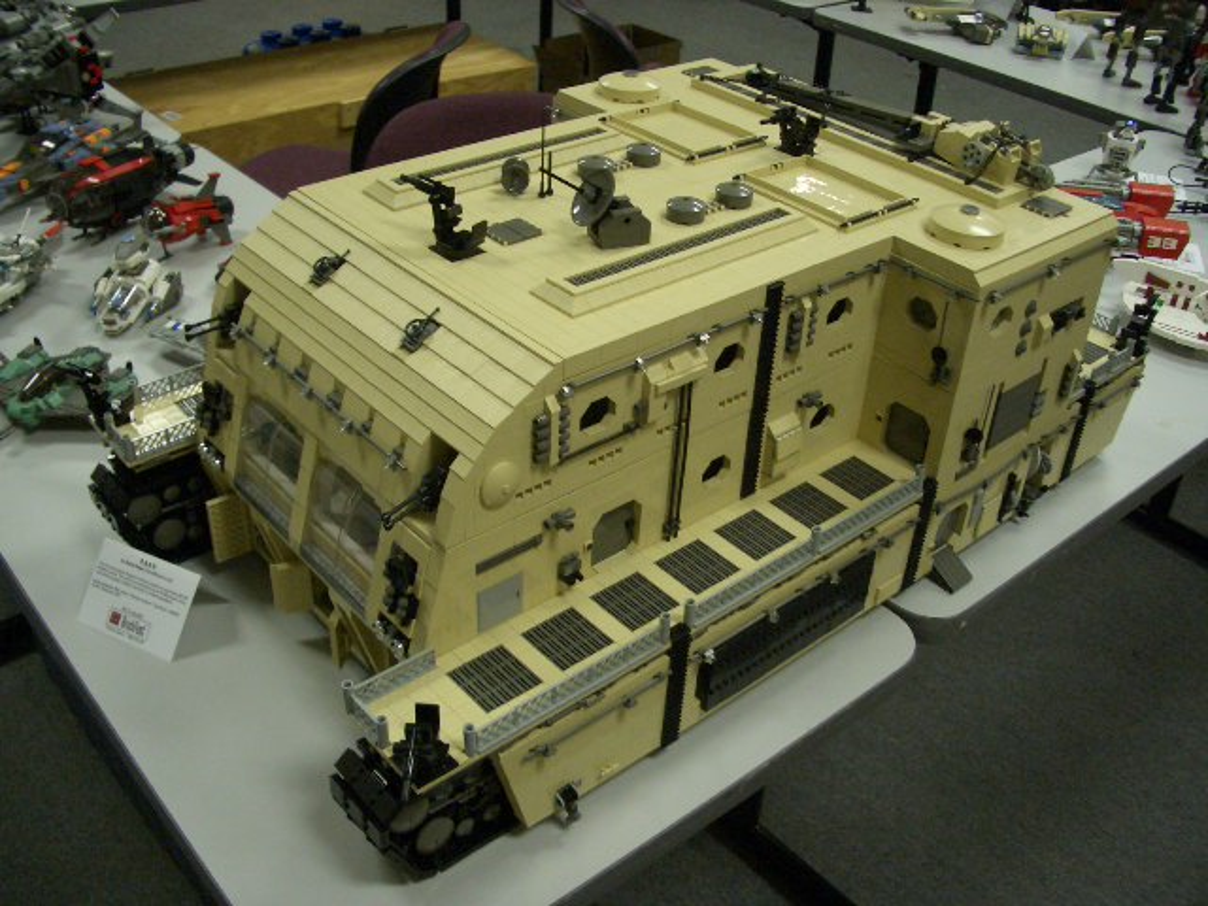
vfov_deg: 40.7
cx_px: 604
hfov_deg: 52.6
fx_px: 1221
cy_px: 453
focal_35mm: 35
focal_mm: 5.8
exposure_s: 1/60
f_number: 2.6
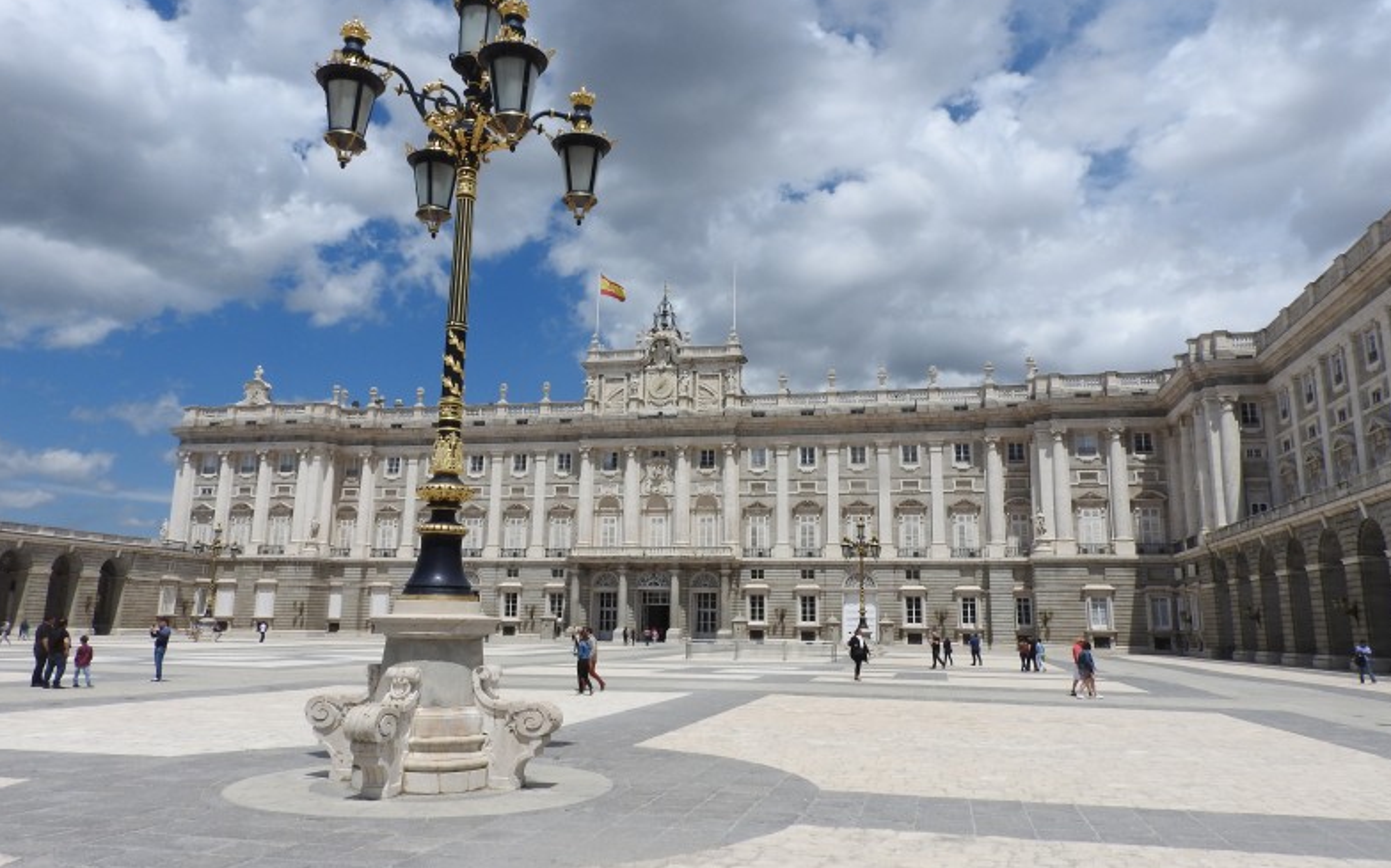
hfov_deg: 70.4
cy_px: 410
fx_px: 985
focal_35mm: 26
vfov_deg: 47.6
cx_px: 693
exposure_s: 1/1600
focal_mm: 4.3
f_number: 4.8
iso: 100
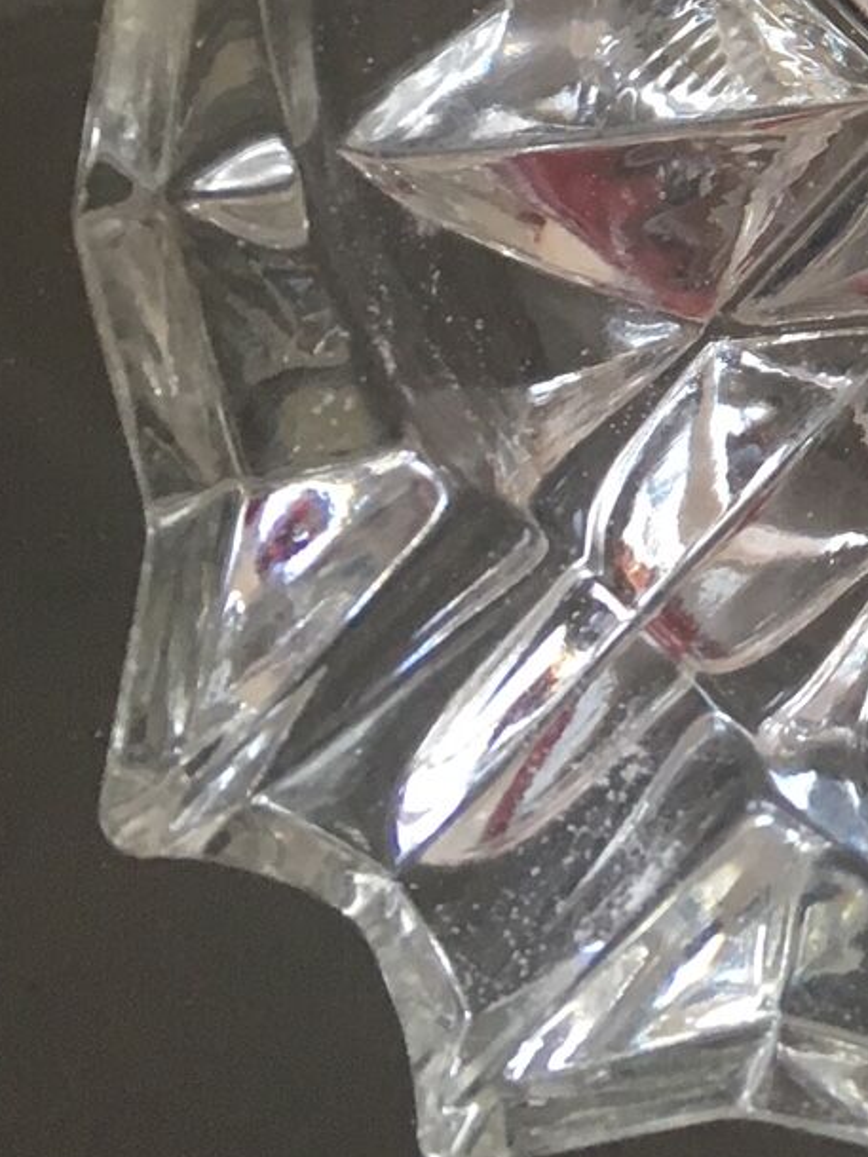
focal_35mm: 96
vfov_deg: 19.1
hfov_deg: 14.3
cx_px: 1331
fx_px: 3208
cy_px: -281
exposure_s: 1/33
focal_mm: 4.15
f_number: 2.2
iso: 50
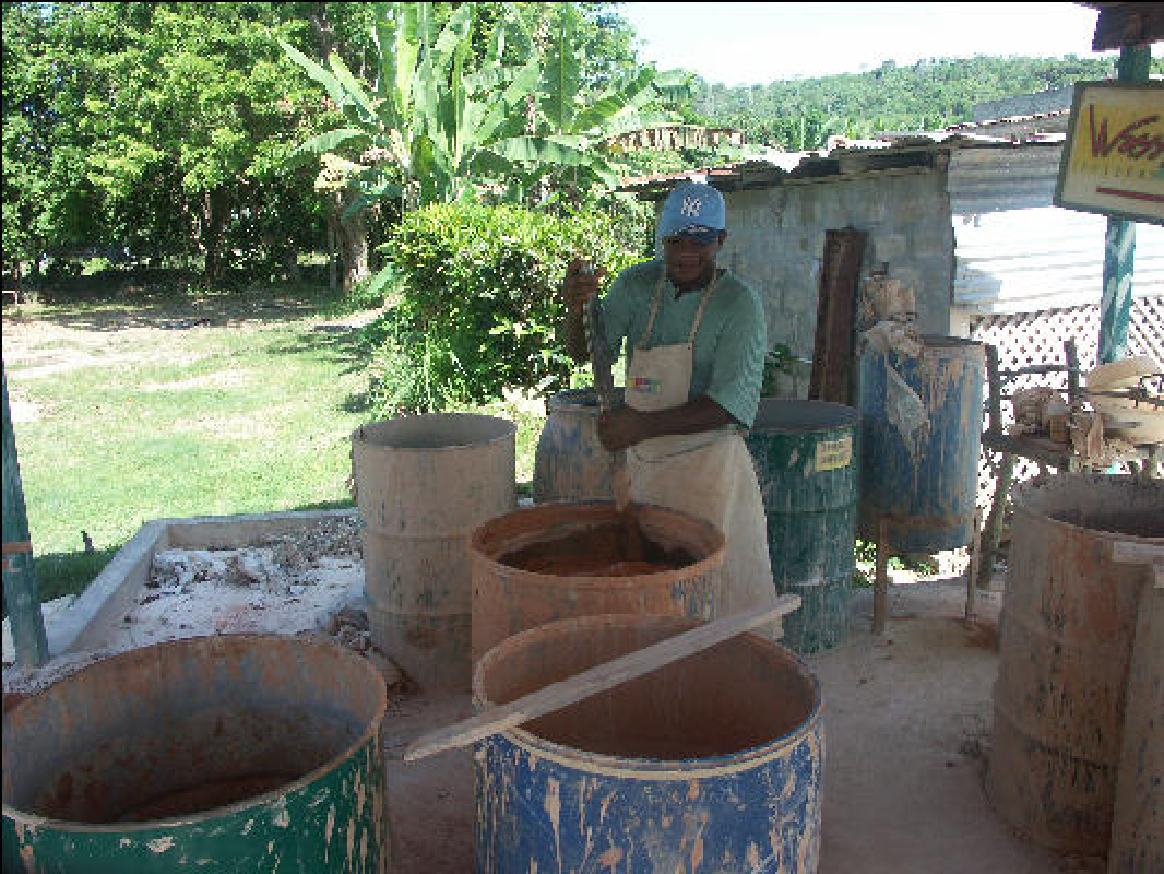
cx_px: 582
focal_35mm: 28
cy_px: 437
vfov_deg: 49.8
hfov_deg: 63.4
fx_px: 942
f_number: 5
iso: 100
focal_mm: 7.21
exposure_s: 1/250
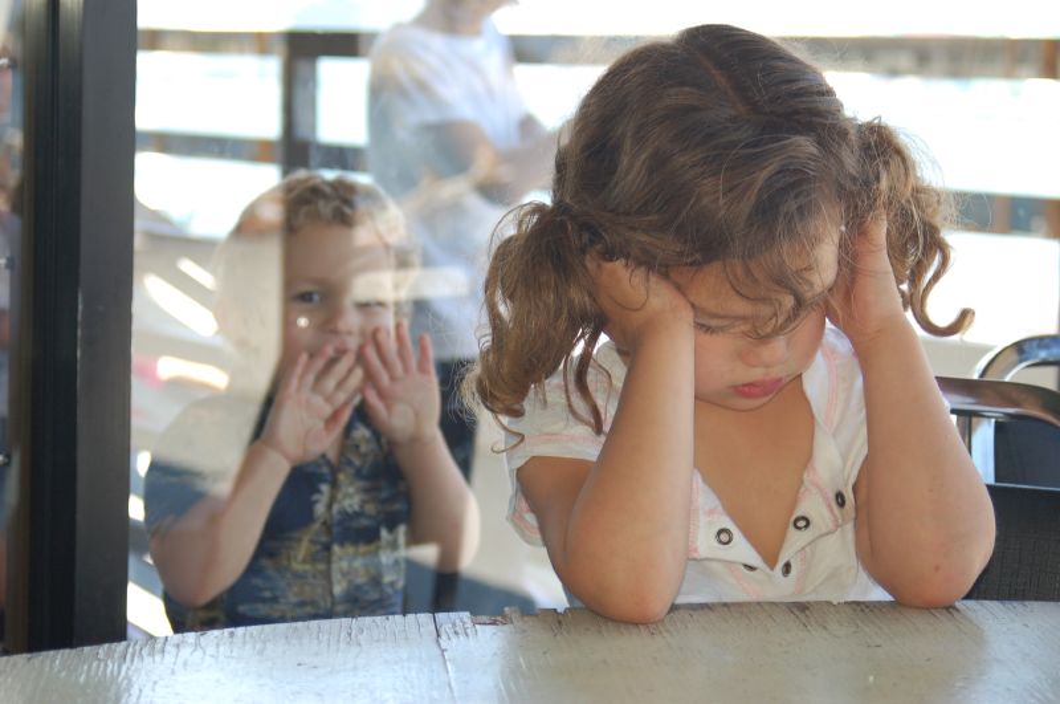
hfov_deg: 21.9
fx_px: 2734
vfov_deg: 14.7
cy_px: 352
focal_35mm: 93
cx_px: 530
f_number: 5
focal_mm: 62
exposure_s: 1/160
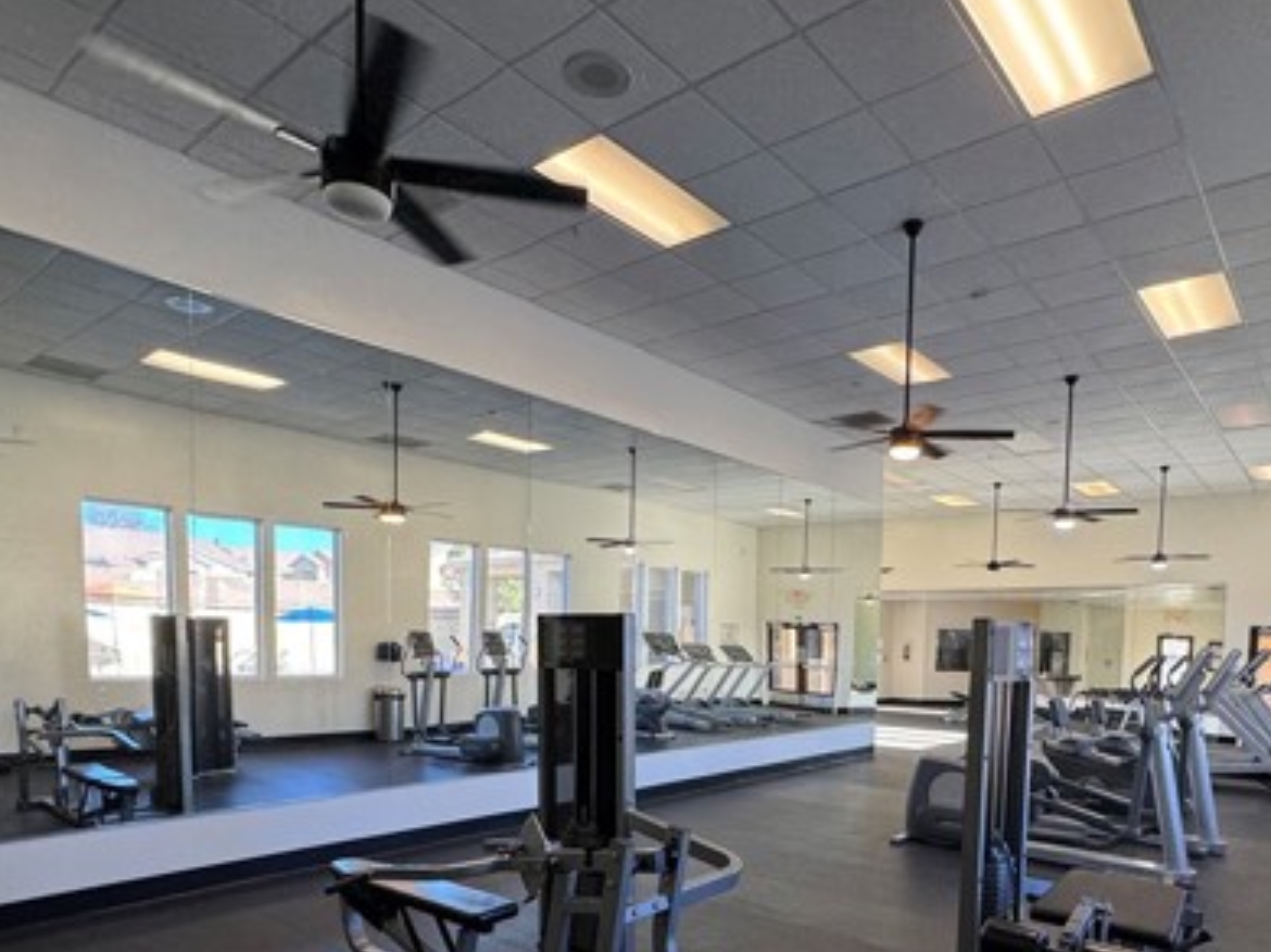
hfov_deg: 73.5
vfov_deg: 56.4
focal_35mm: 23
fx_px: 844
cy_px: 694
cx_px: 727
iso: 200
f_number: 2.2
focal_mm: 2.22
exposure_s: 1/120
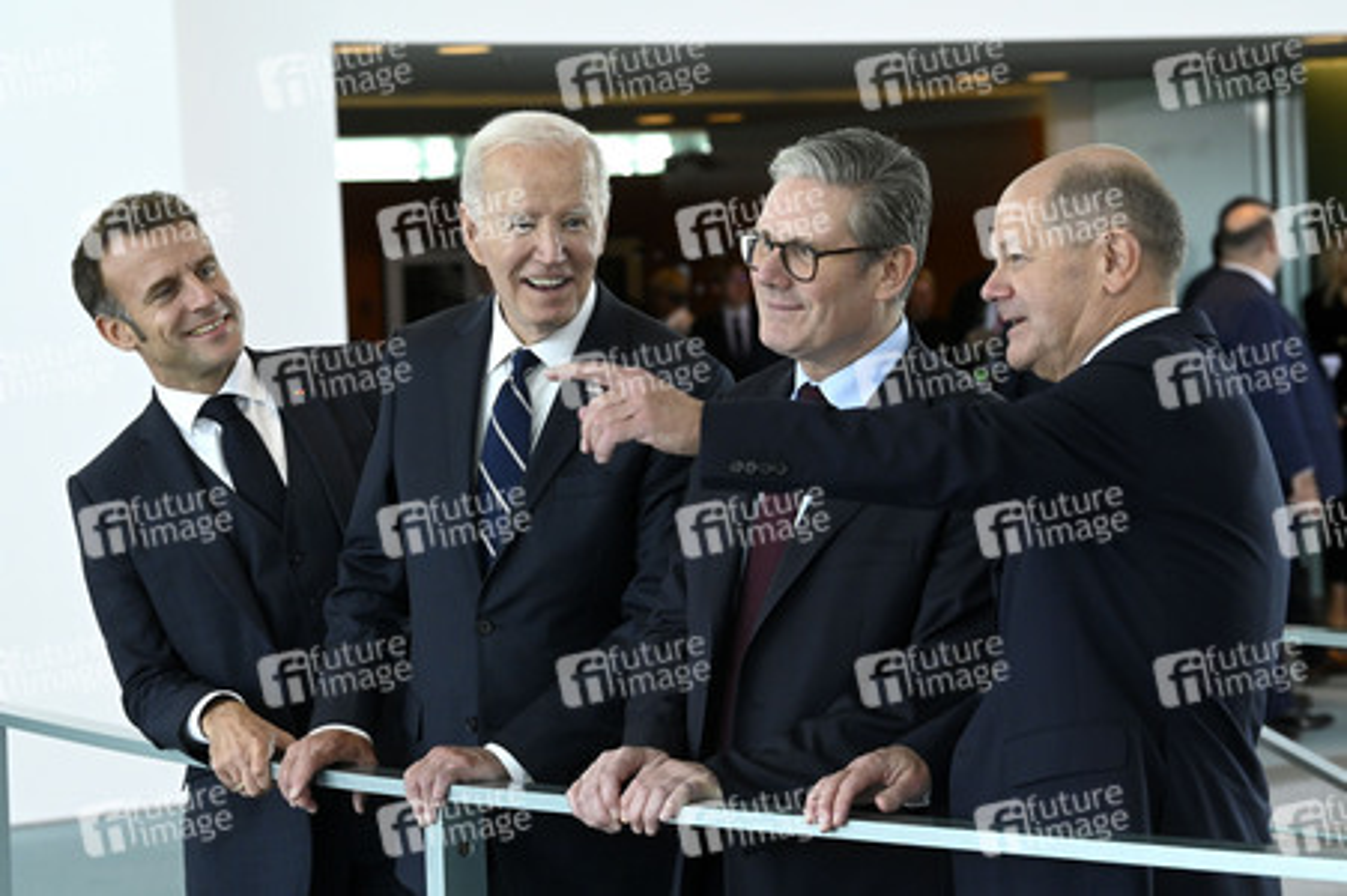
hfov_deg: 18.3
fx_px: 4187
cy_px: 448
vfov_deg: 12.2
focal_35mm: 112
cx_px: 674
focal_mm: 112
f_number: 7.1
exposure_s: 1/640
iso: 4000
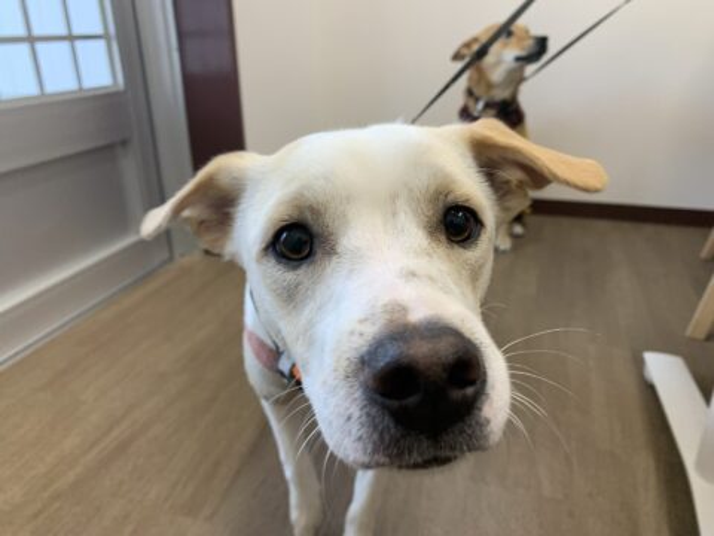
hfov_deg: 67.3
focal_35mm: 26
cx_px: 357
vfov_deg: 53.1
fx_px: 536
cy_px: 268
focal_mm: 4.25
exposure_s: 1/70
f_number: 1.8
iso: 100
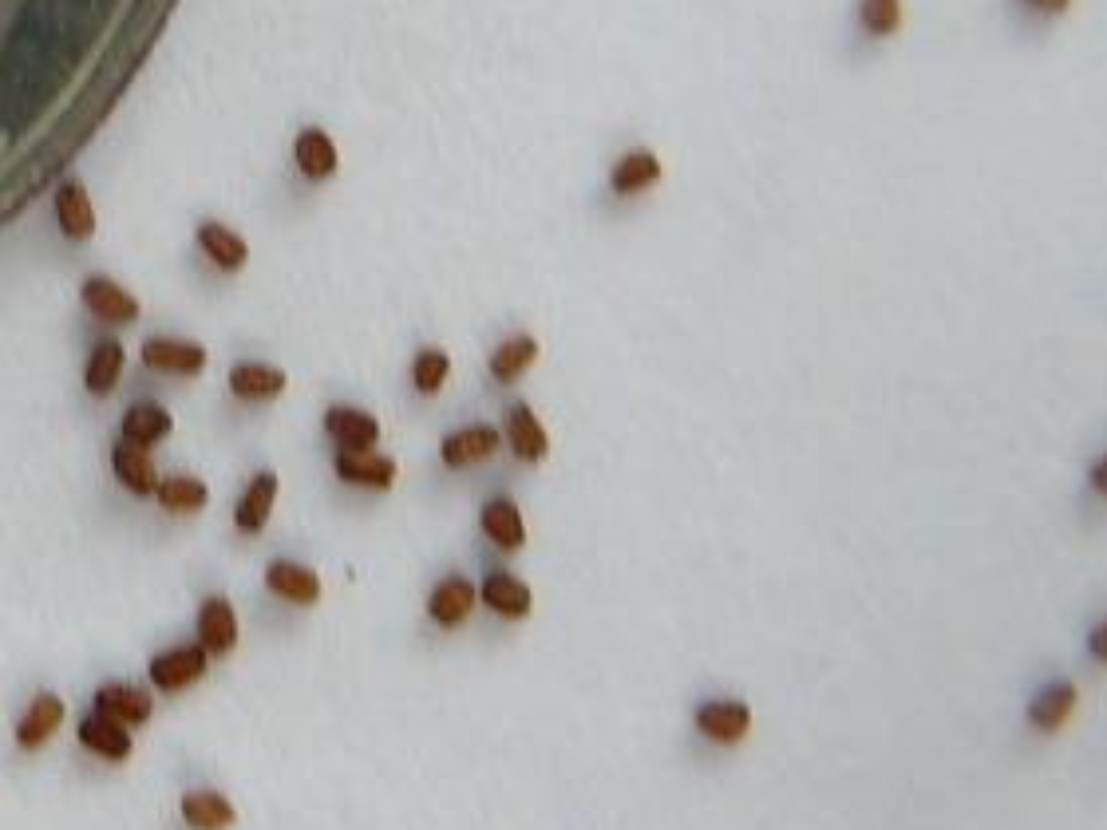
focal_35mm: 125
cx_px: -368
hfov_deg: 15.0
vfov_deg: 11.8
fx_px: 3997
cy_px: 142
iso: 80
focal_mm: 5.2
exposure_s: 1/60
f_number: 2.8
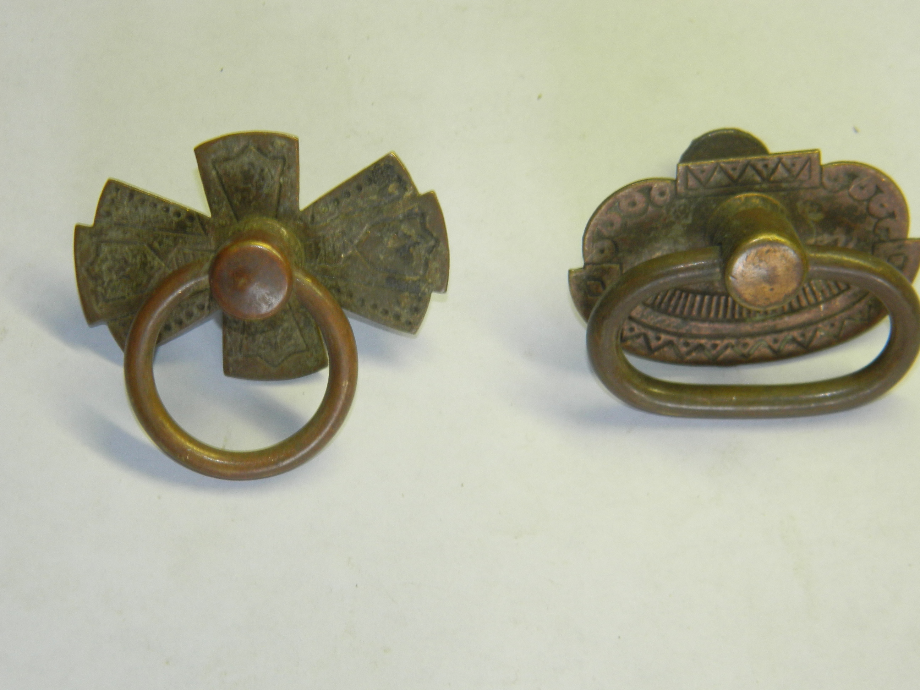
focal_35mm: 103
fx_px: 2737
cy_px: 345
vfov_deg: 14.4
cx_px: 460
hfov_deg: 19.1
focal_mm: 18.6
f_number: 4.5
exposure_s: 1/30
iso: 140
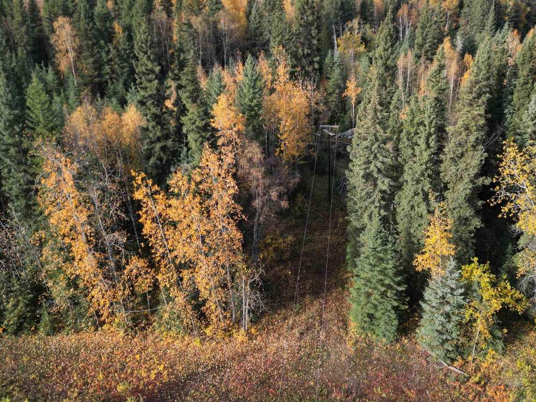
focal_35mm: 33
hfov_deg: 55.0
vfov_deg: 42.8
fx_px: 511
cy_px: 163
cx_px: 316
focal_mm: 6.72
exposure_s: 1/1250
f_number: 1.7
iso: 150
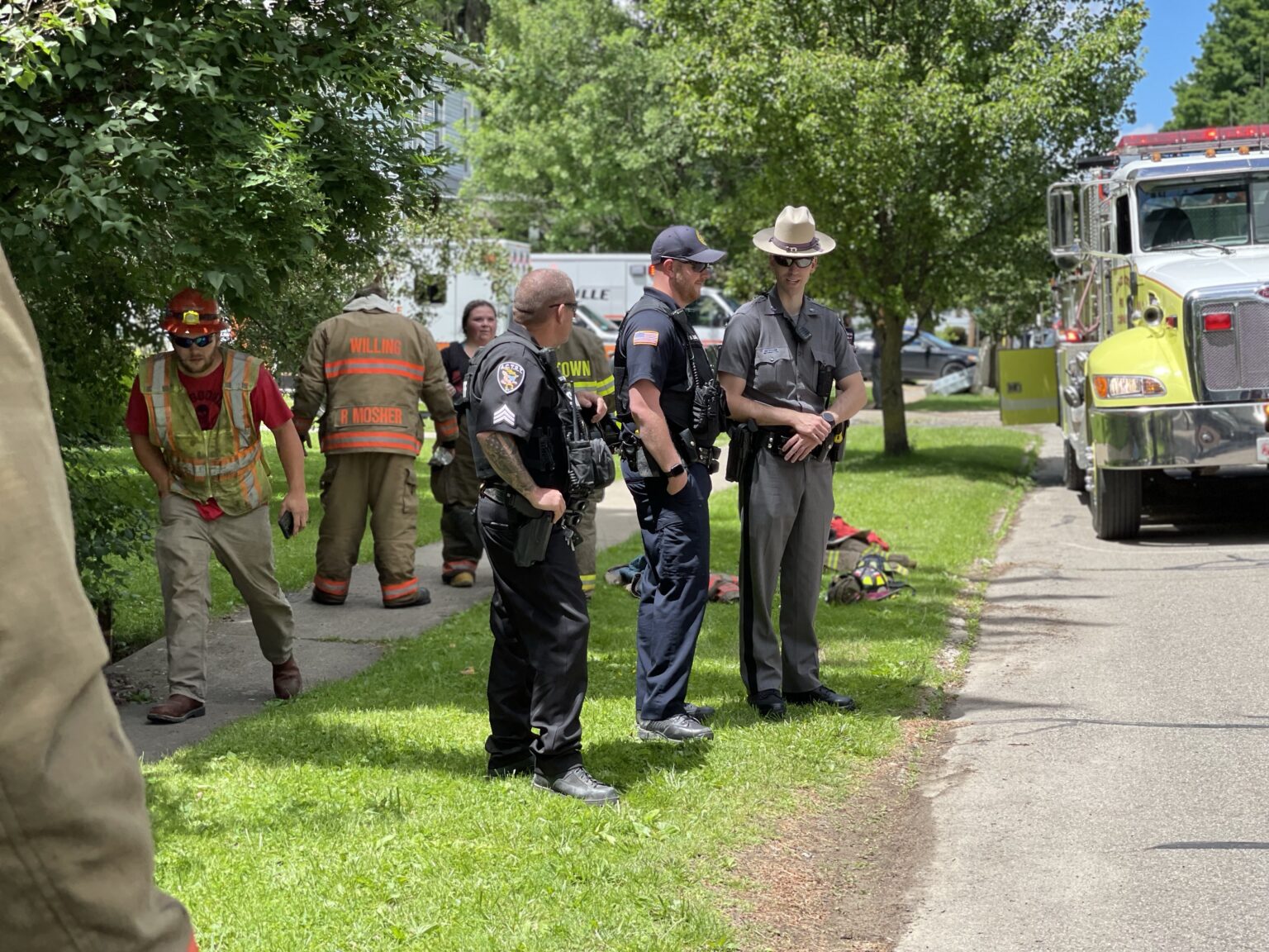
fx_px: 2346
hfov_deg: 30.3
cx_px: 634
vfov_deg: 22.9
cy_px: 476
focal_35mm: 64
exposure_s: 1/494
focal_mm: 7.5
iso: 32
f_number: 2.2
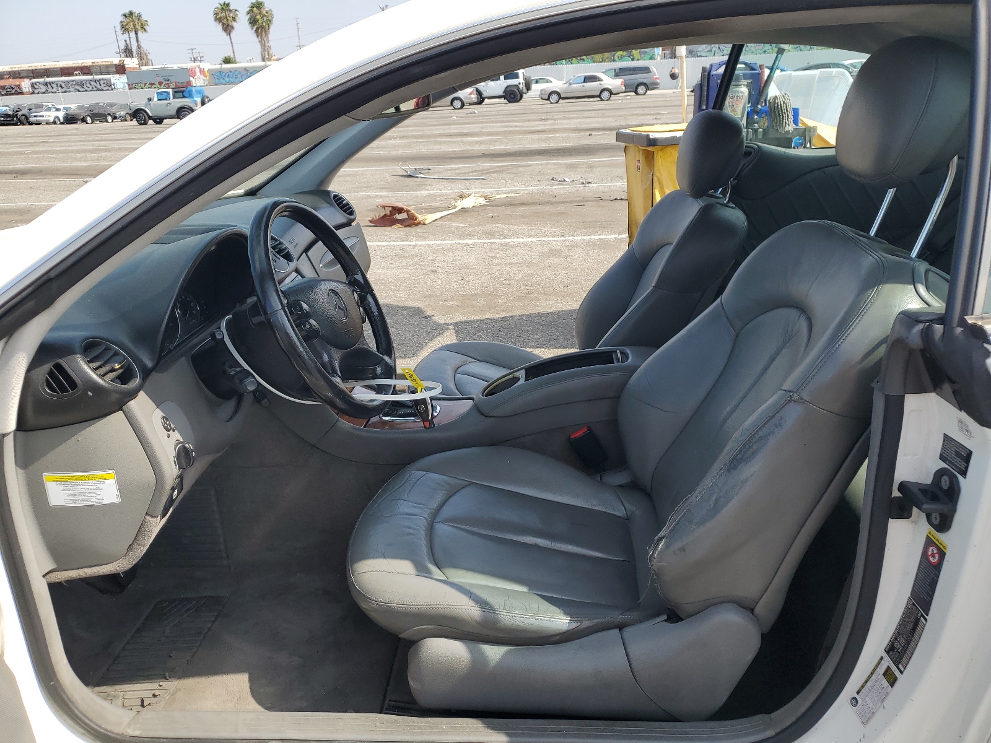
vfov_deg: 53.1
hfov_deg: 67.3
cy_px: 372
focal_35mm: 26
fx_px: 744
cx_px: 496
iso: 50
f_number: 1.5
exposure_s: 1/1429
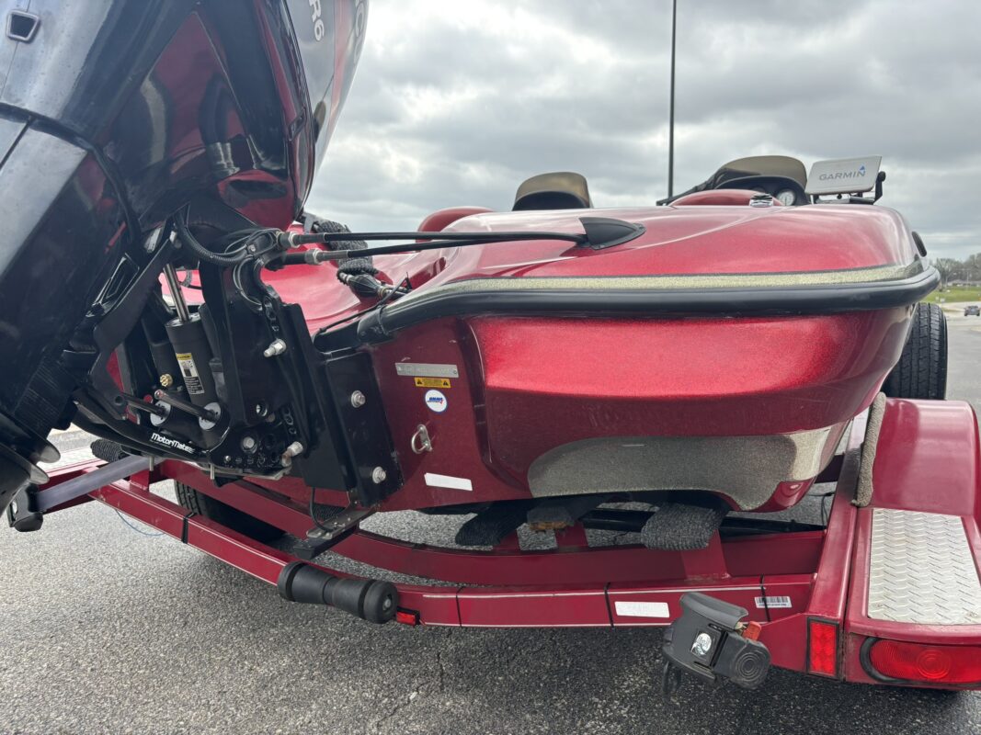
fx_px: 737
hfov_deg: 67.3
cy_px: 368
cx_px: 490
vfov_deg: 53.1
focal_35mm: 26
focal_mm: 5.96
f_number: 1.6
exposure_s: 1/970
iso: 50
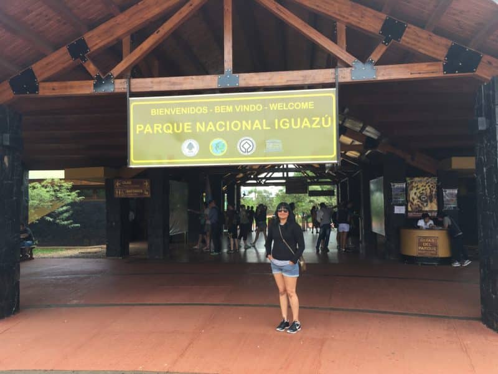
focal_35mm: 29
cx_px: 249
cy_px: 187
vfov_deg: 48.2
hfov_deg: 61.7
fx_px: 417
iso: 25
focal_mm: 4.15
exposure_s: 1/252
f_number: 2.2
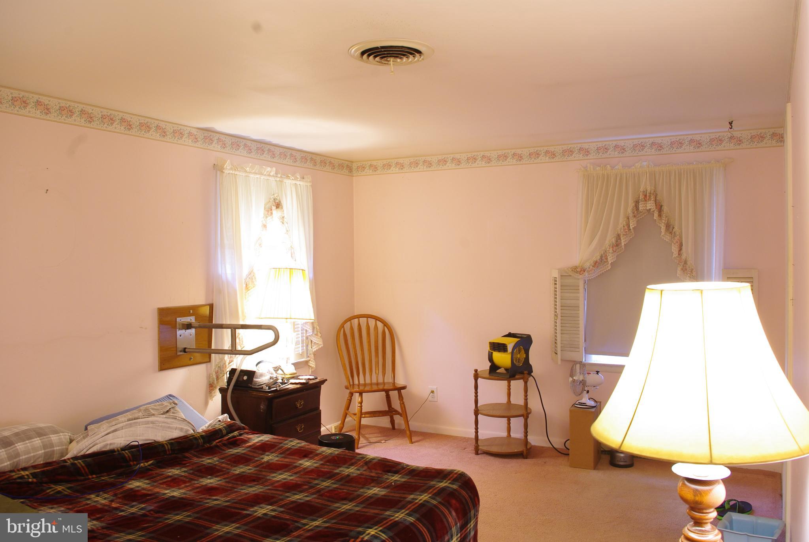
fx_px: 675
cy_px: 271
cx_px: 404
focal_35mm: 30
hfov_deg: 61.9
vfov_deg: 43.7
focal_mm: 20
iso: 200
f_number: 6.7
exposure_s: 1.5
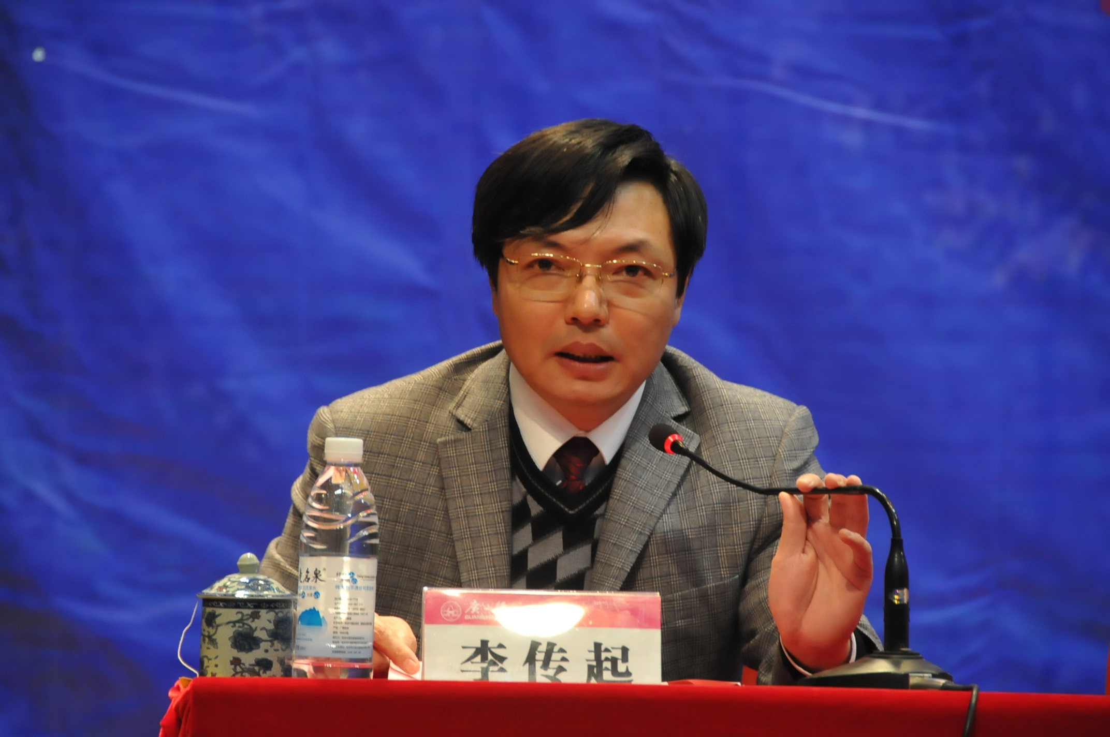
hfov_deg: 8.1
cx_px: 555
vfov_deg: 5.4
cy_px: 368
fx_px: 7853
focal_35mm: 255
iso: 1600
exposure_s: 1/60
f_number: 5.6
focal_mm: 170
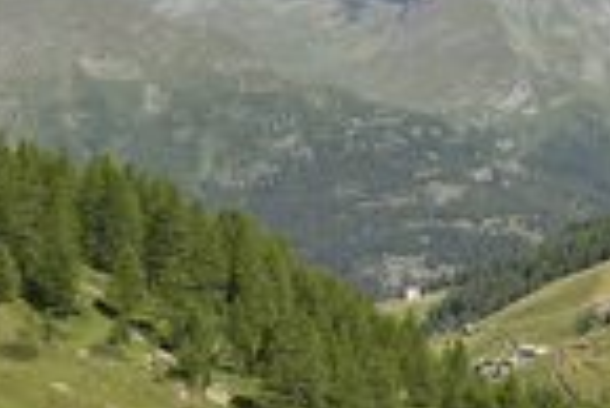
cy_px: -156
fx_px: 1679
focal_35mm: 99
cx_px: 896
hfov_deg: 18.4
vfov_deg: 13.3
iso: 180
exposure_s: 1/25
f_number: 18
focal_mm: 16
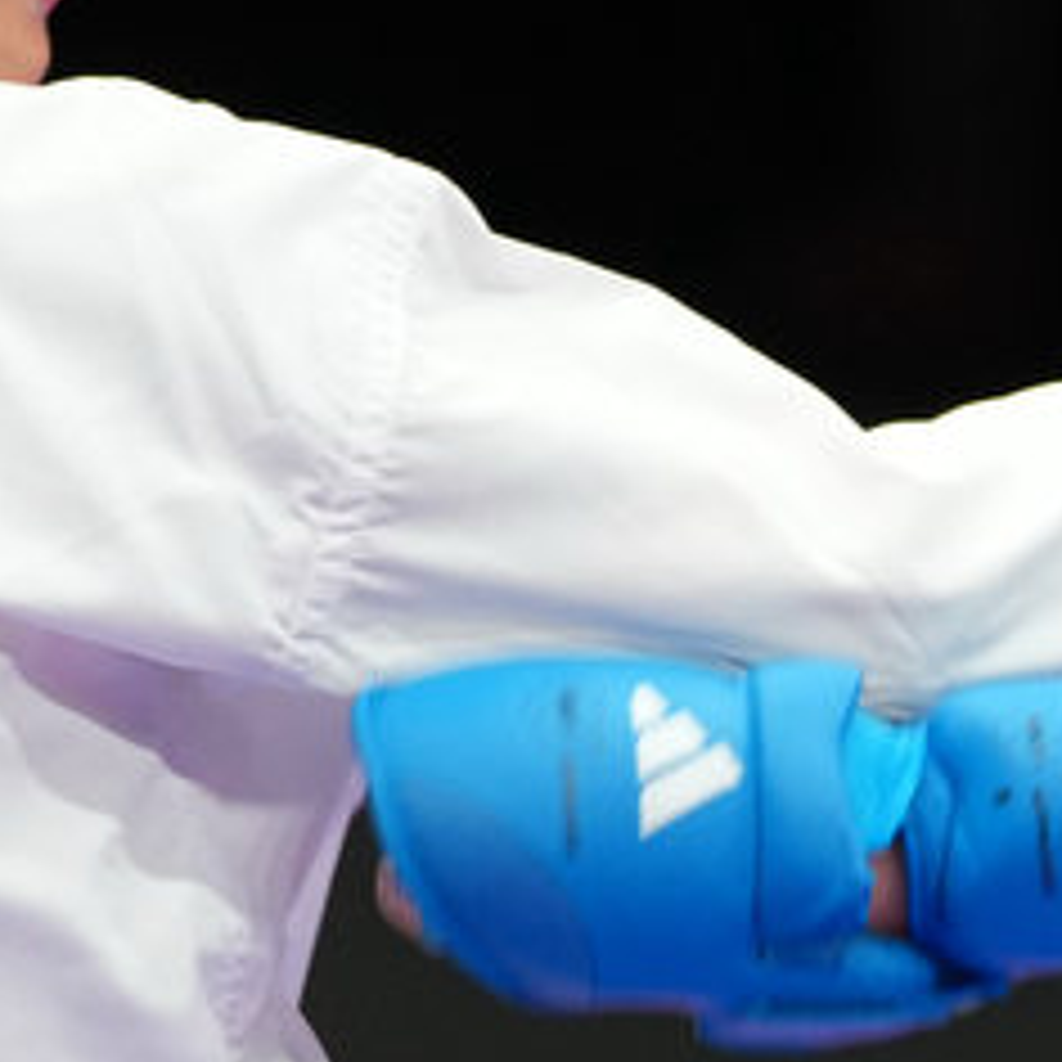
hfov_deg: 1.6
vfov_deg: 1.6
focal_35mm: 1116
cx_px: 2727
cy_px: 909
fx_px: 38736
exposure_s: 1/1000
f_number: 2.8
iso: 640
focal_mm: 194
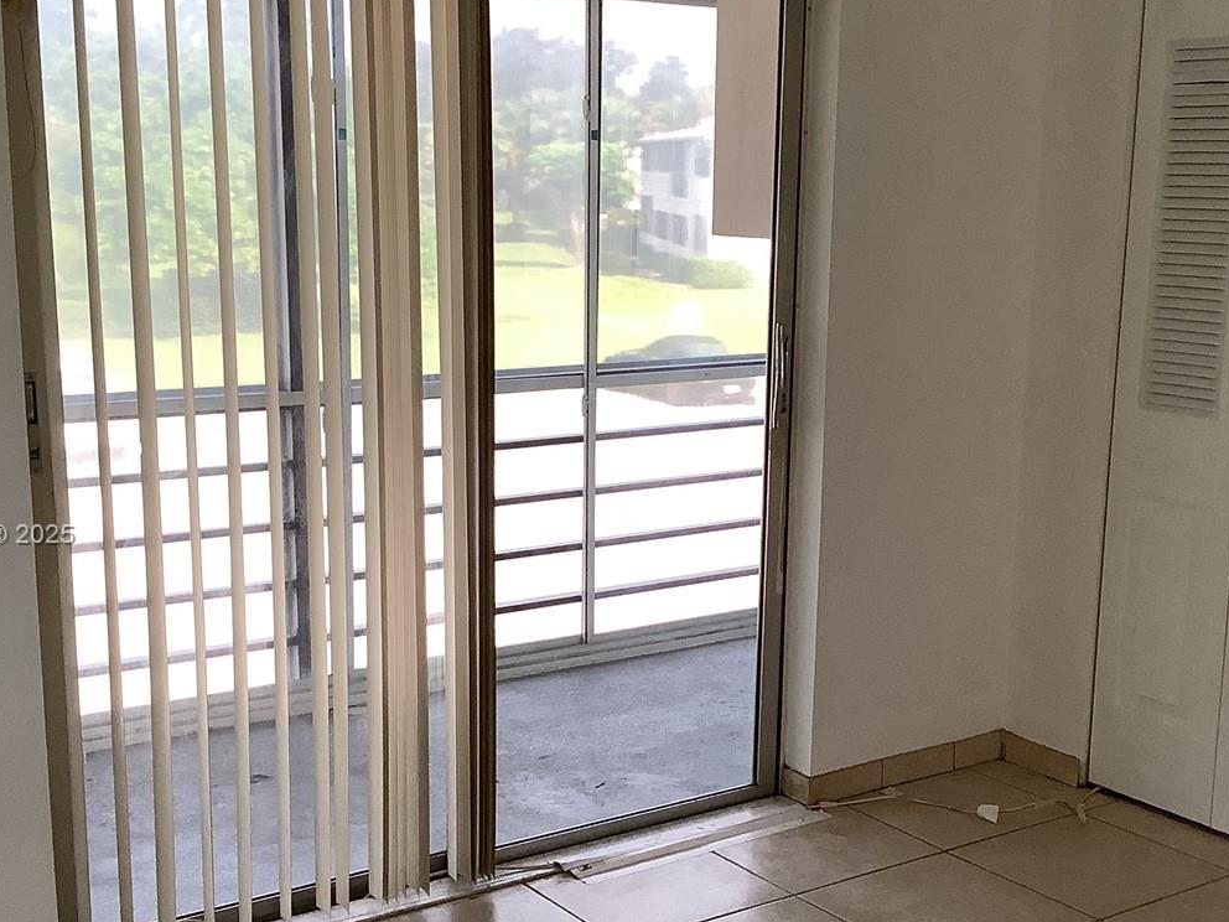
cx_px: 669
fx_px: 1775
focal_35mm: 50
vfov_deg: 29.1
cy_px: 537
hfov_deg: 38.2
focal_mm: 3.3
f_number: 2.4
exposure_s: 1/120
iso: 100
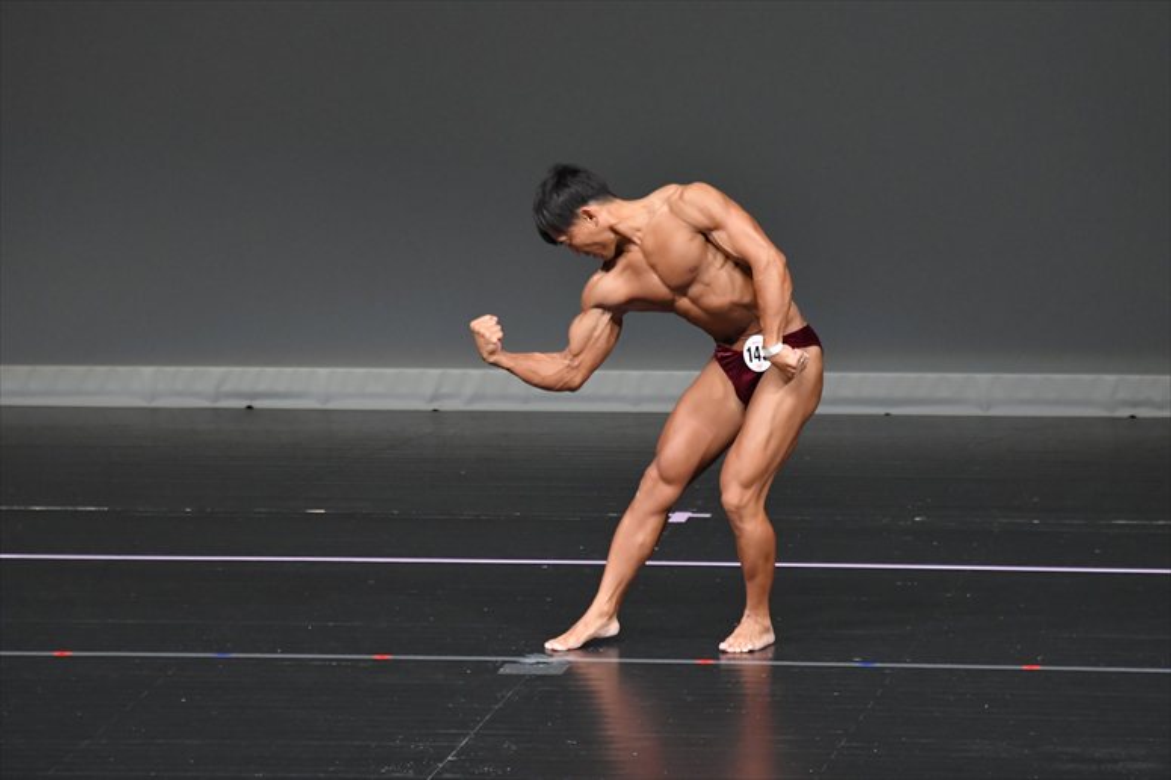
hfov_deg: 6.5
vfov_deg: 4.4
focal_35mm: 315
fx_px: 10241
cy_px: 390
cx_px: 586
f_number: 5.6
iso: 4000
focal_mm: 210
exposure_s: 1/400
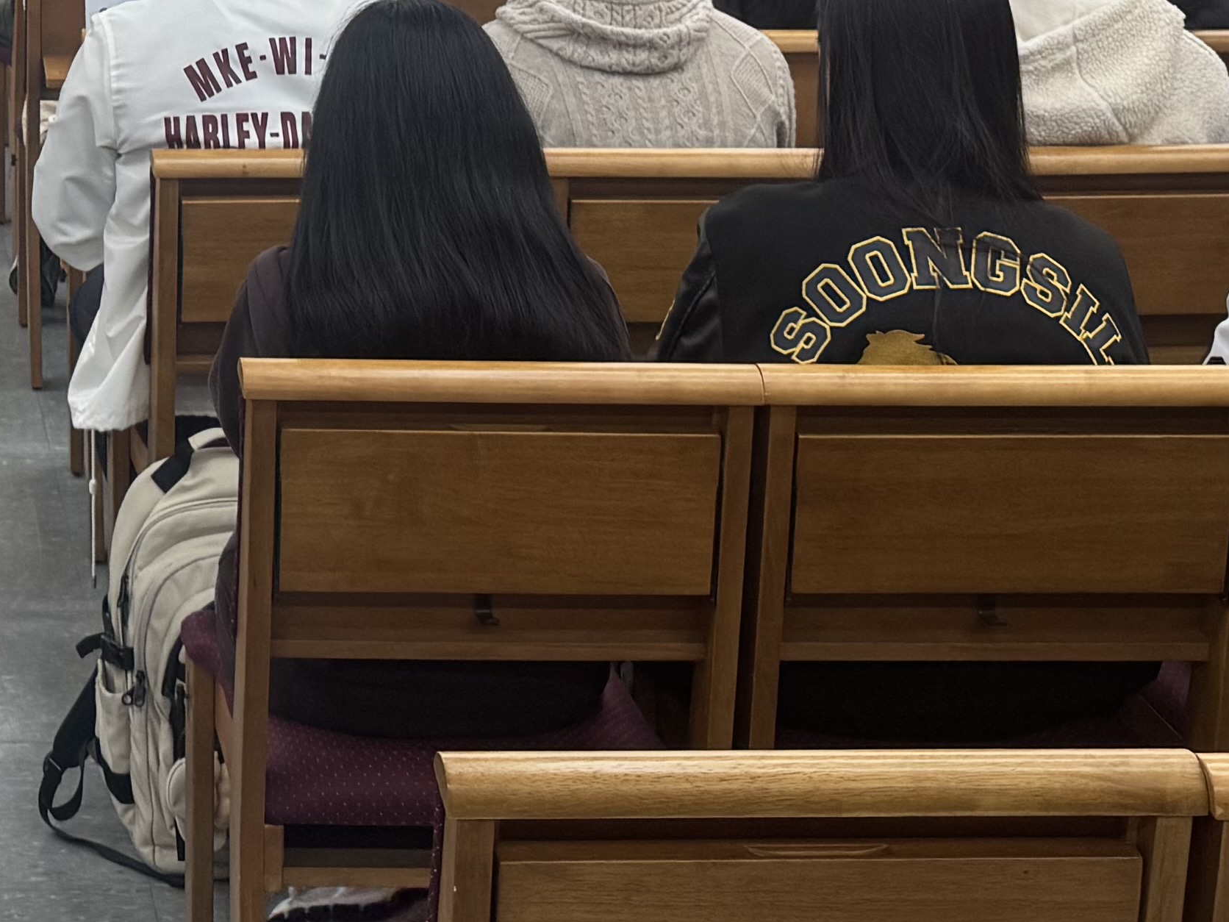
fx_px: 2911
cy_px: -496
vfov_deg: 16.3
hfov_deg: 22.3
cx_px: -187
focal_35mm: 82
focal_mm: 6.76
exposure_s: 1/120
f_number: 1.78
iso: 80
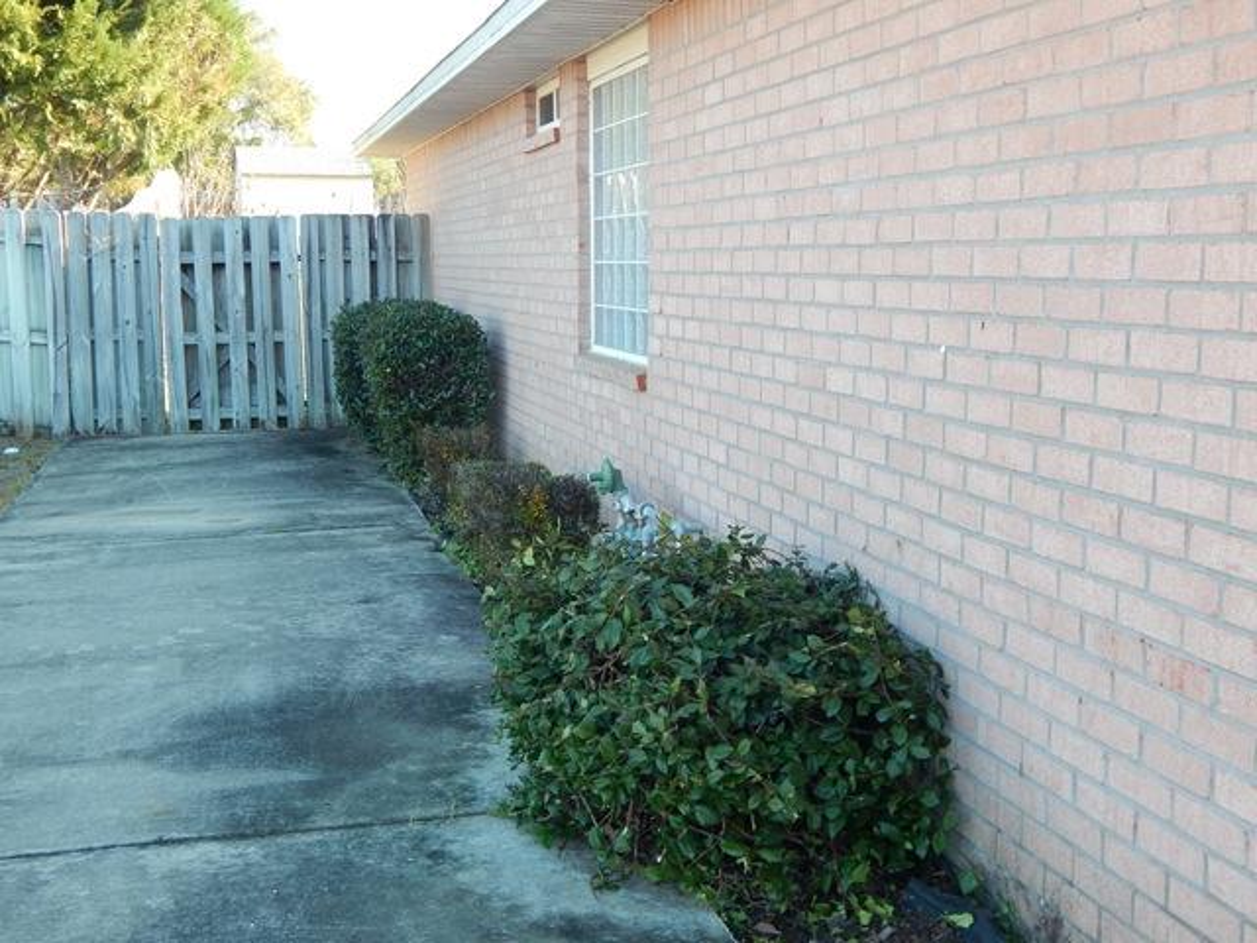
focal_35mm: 43
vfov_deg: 33.6
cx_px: 628
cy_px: 472
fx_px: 1561
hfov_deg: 43.9
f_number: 3.6
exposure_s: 1/100
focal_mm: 7.7
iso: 125
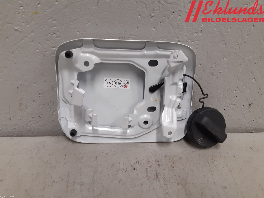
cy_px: 99
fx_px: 198
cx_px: 132
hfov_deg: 67.3
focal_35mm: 26
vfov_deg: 53.1
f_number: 1.7
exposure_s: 1/50
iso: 125
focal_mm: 3.93
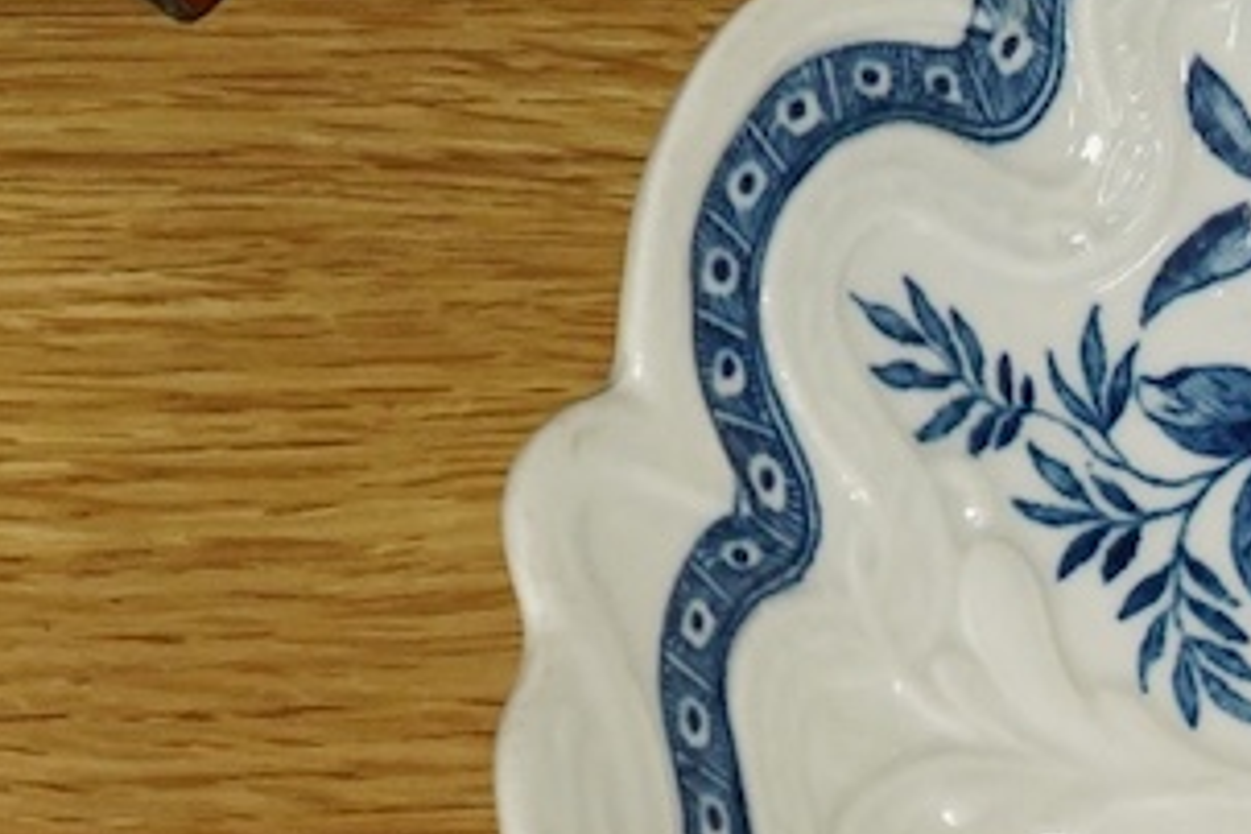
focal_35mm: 167
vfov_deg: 8.2
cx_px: 2091
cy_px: 892
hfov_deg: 11.6
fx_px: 5803
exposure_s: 1/125
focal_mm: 30
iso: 2000
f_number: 11
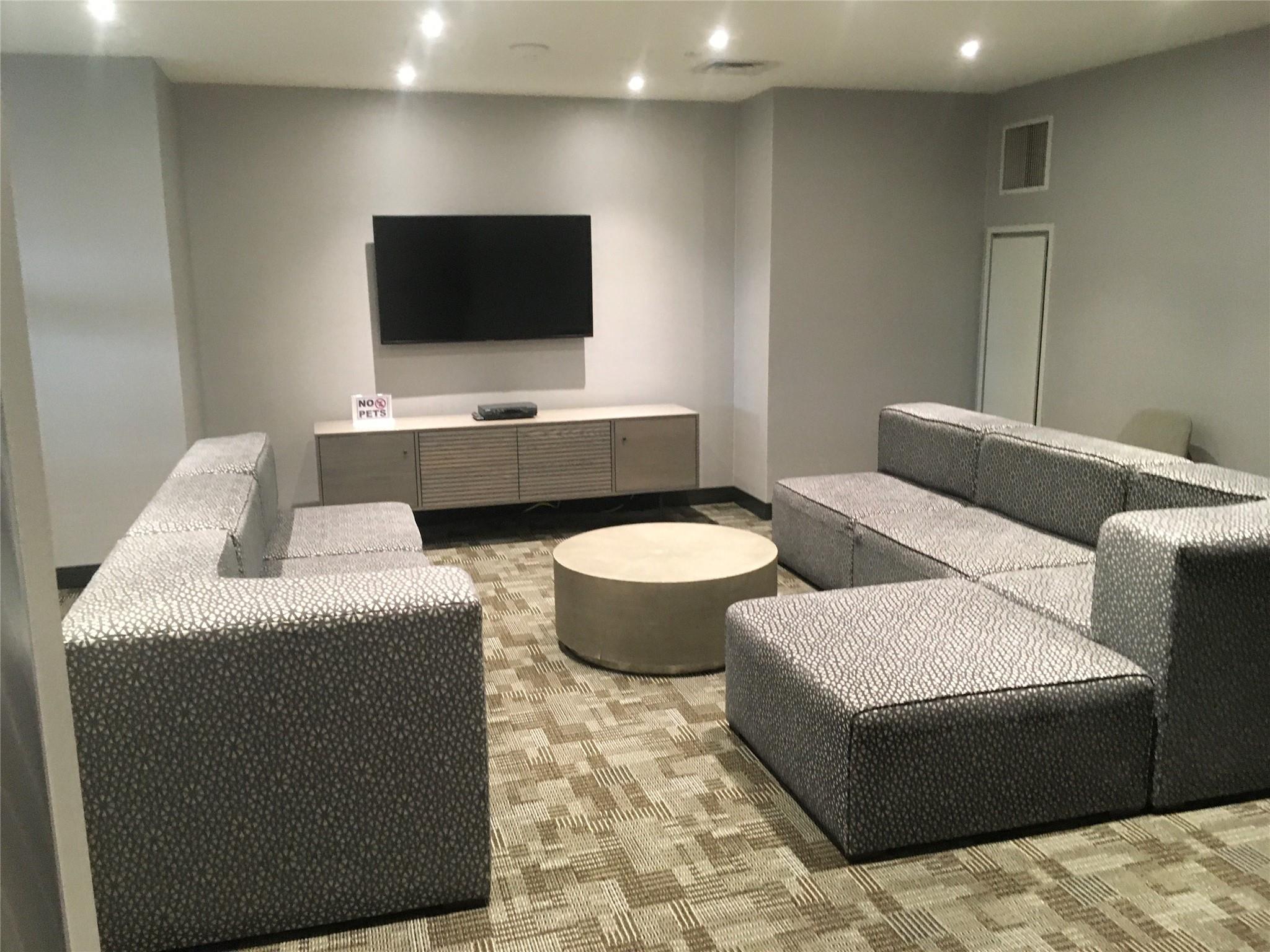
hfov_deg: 61.7
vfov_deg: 48.2
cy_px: 476
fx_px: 1064
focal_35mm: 29
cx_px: 635
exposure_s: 1/30
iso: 200
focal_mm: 4.15
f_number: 2.2
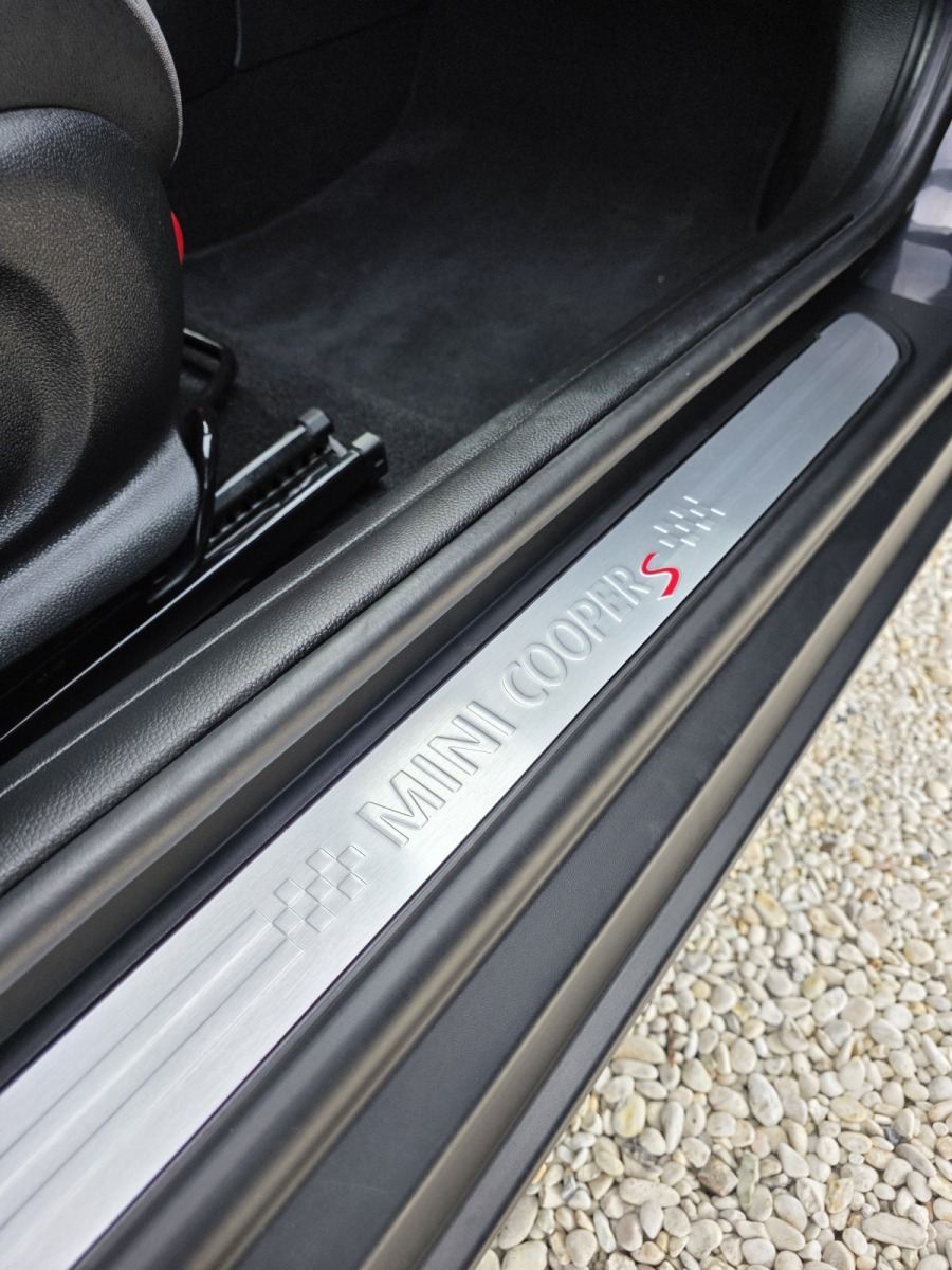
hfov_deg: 58.9
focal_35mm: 23
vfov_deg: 73.9
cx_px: 476
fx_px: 843
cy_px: 635
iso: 50
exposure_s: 1/359
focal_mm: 6.3
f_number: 1.7
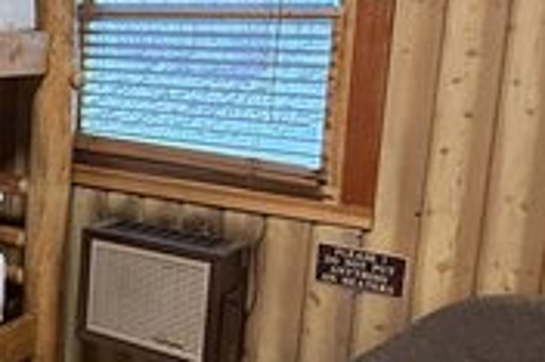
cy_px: 118
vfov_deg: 25.3
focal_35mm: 53
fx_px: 802
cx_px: -229
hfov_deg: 28.0
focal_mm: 2.22
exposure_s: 1/60
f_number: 2.2
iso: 320
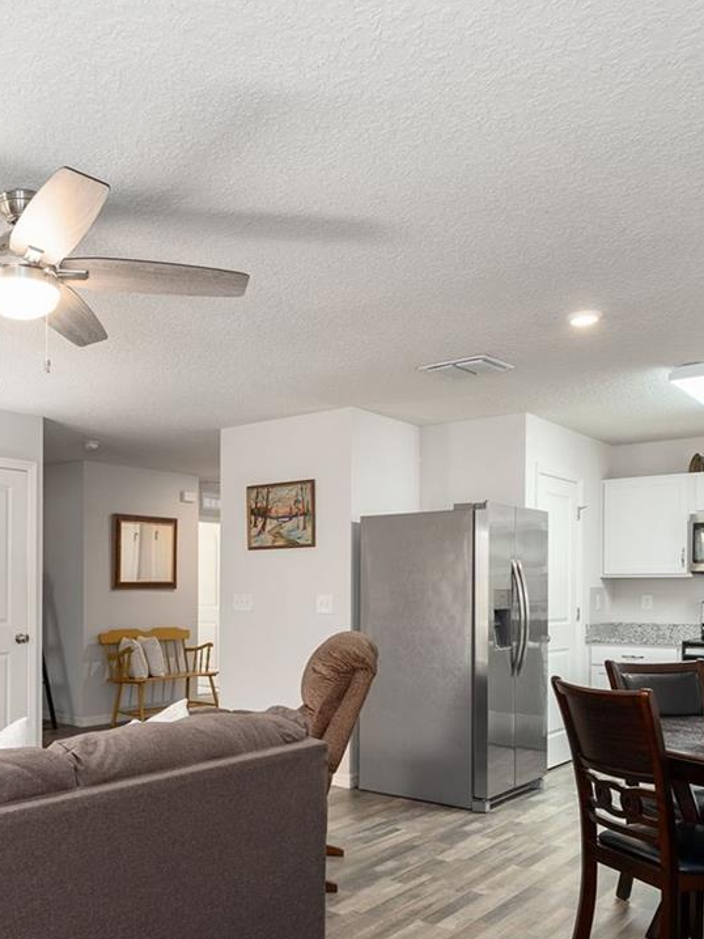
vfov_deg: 59.4
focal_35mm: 30
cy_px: 568
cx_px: 150
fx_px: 814
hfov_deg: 44.7
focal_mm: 14
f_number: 7.1
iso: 400
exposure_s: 1/5
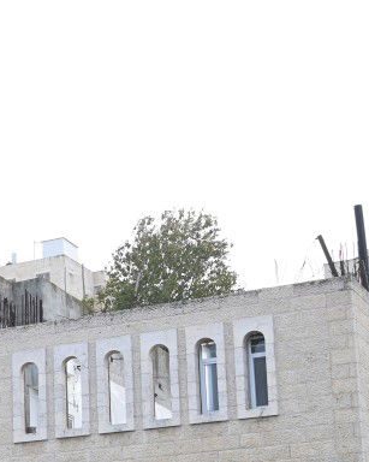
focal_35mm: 107
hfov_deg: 13.7
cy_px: 393
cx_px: -148
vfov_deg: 17.7
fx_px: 1461
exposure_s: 1/160
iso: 100
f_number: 3.5
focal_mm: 38
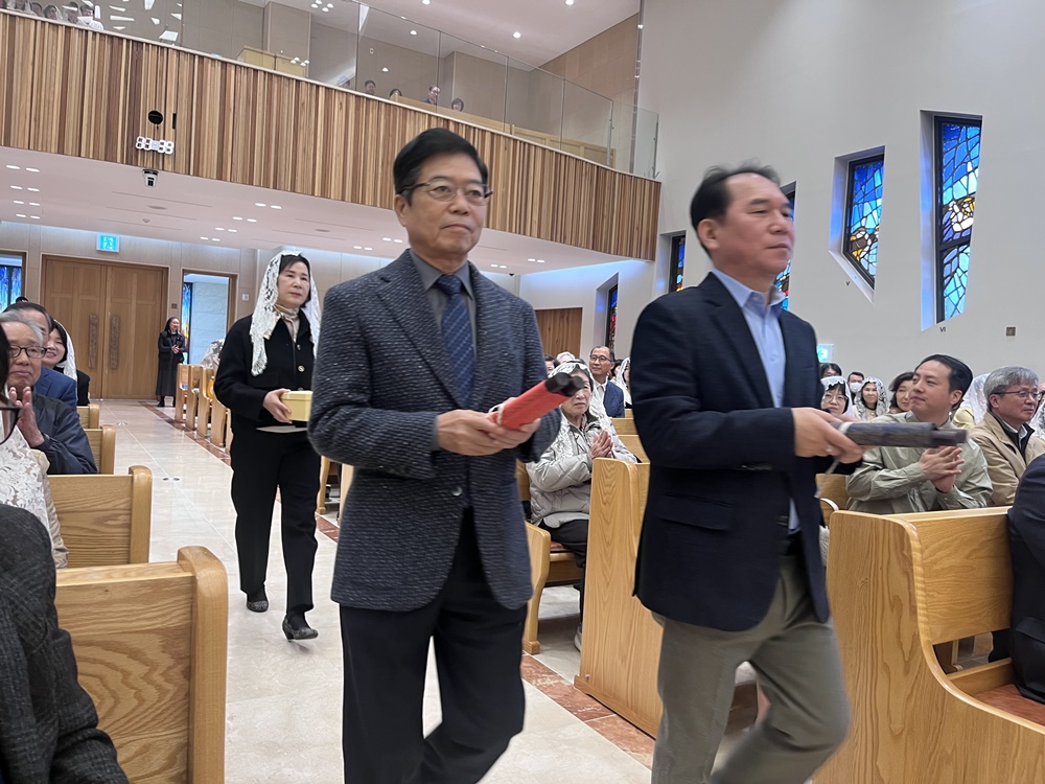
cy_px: 392
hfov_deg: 67.3
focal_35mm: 26
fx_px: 785
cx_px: 522
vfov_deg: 53.1
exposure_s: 1/60
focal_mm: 5.1
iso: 80
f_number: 1.6
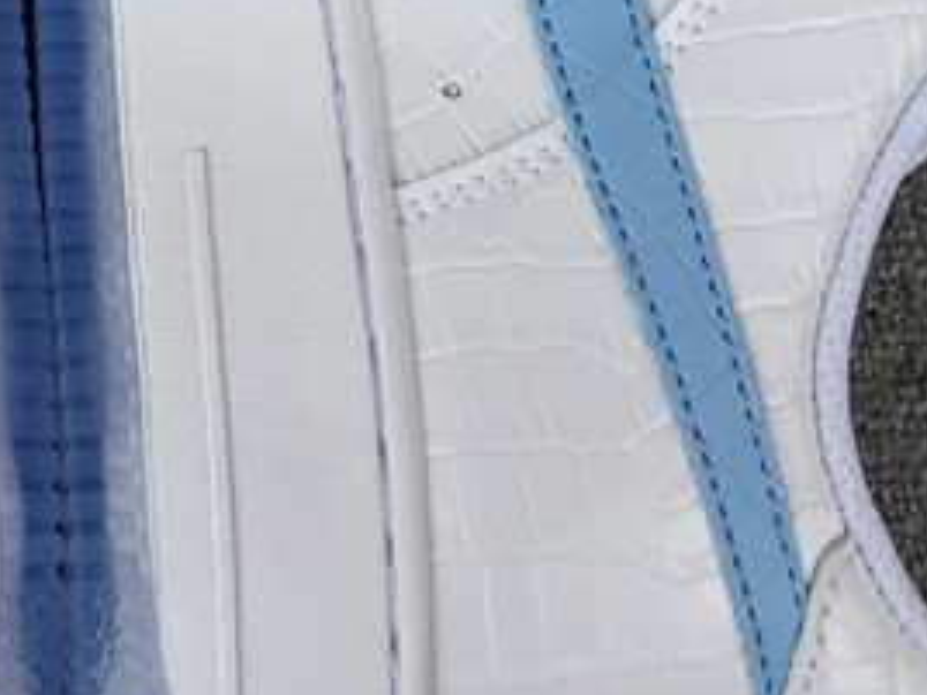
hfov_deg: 18.3
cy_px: -92
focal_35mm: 104
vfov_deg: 13.9
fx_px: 2785
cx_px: -35
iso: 25
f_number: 2.4
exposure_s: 1/177
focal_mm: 3.3
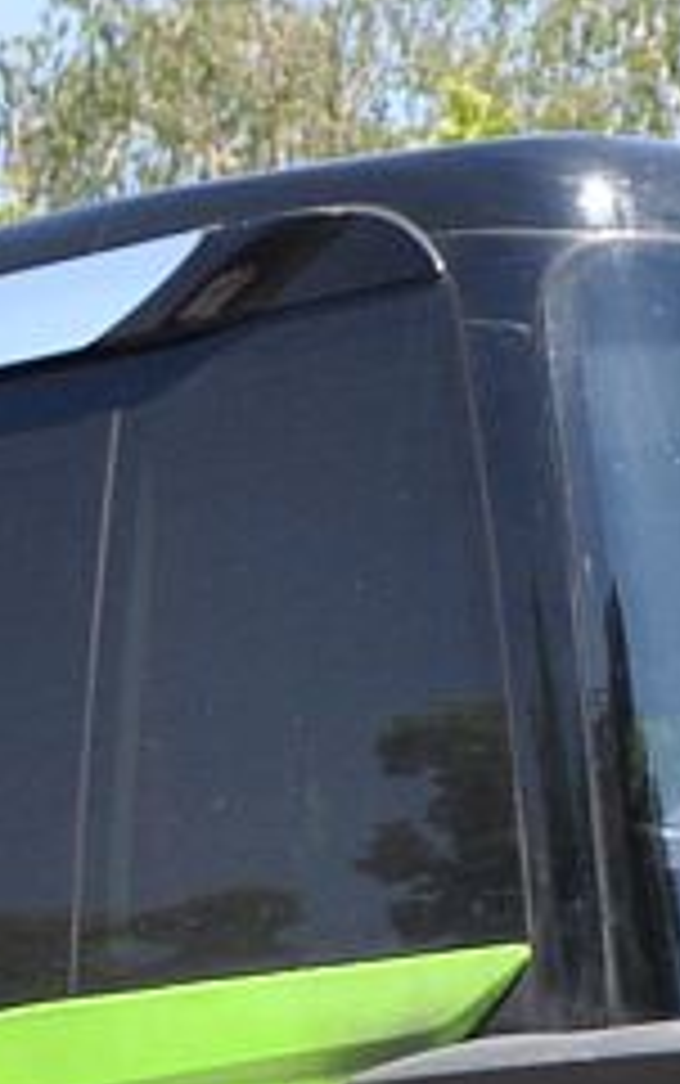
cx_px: -565
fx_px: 7429
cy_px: 1462
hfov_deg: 5.2
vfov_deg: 8.2
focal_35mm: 251
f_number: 4
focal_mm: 28
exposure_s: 1/1000
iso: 400
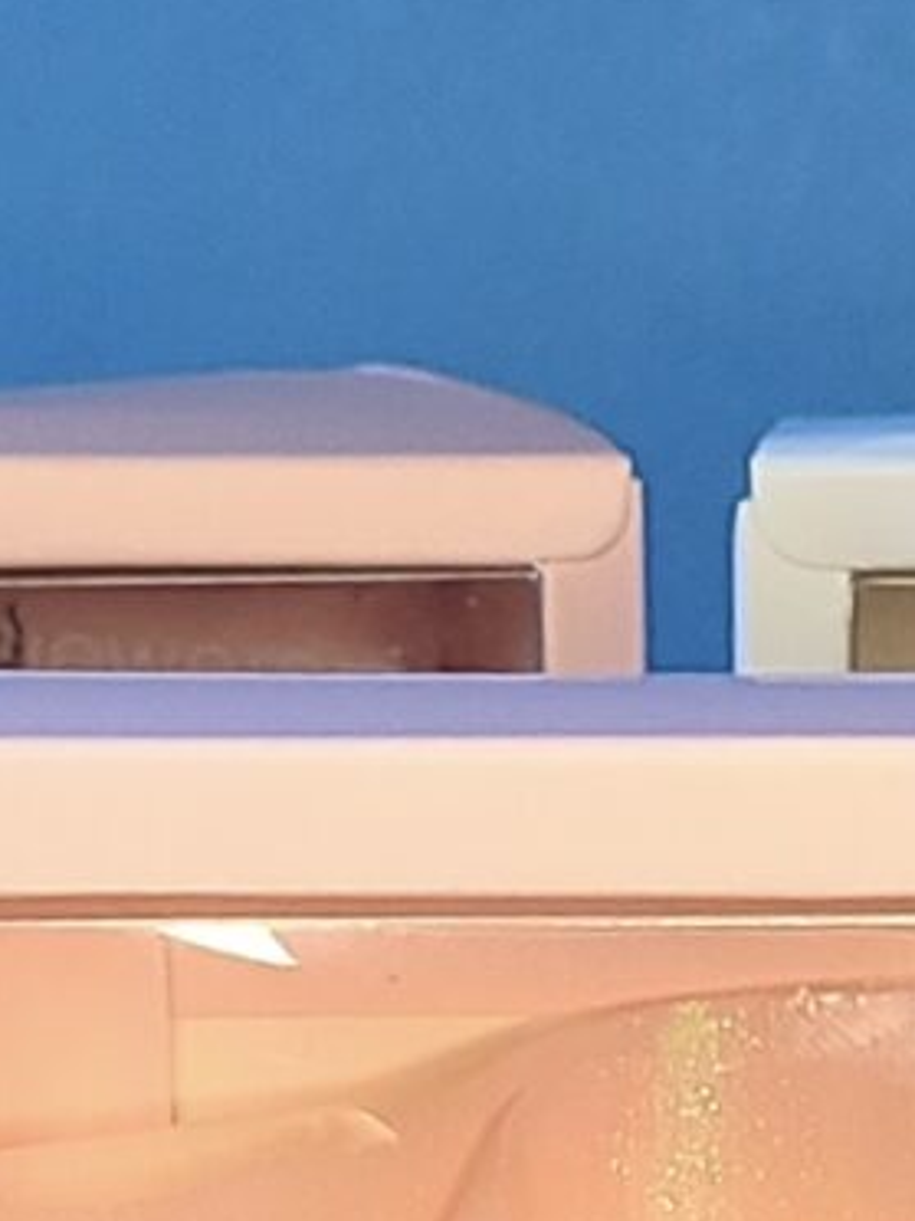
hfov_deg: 8.3
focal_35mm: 179
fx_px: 6309
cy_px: 1815
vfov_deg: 10.7
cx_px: 722
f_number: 1.8
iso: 200
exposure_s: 1/40
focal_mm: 5.4
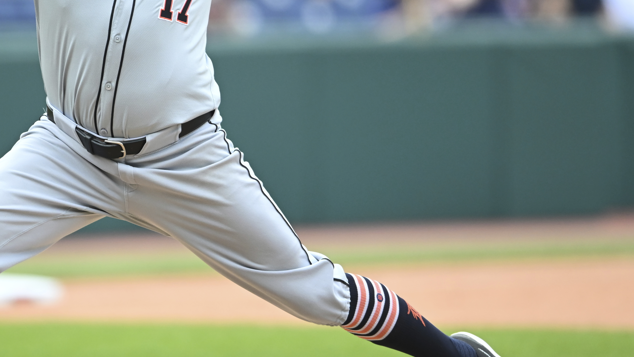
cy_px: 93
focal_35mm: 835
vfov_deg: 1.5
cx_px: 162
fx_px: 14037
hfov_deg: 2.6
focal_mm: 400
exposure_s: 1/6400
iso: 1250
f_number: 2.8
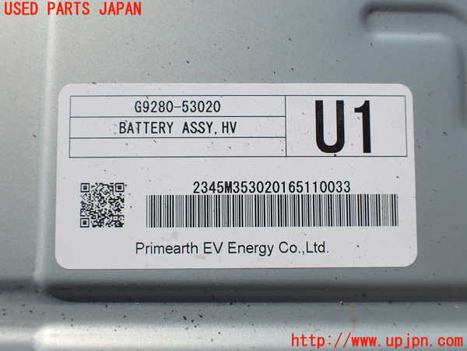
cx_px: 234
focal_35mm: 30
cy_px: 176
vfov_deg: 46.8
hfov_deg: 60.0
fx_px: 405
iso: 100
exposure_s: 1/250
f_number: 9
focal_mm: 5.4
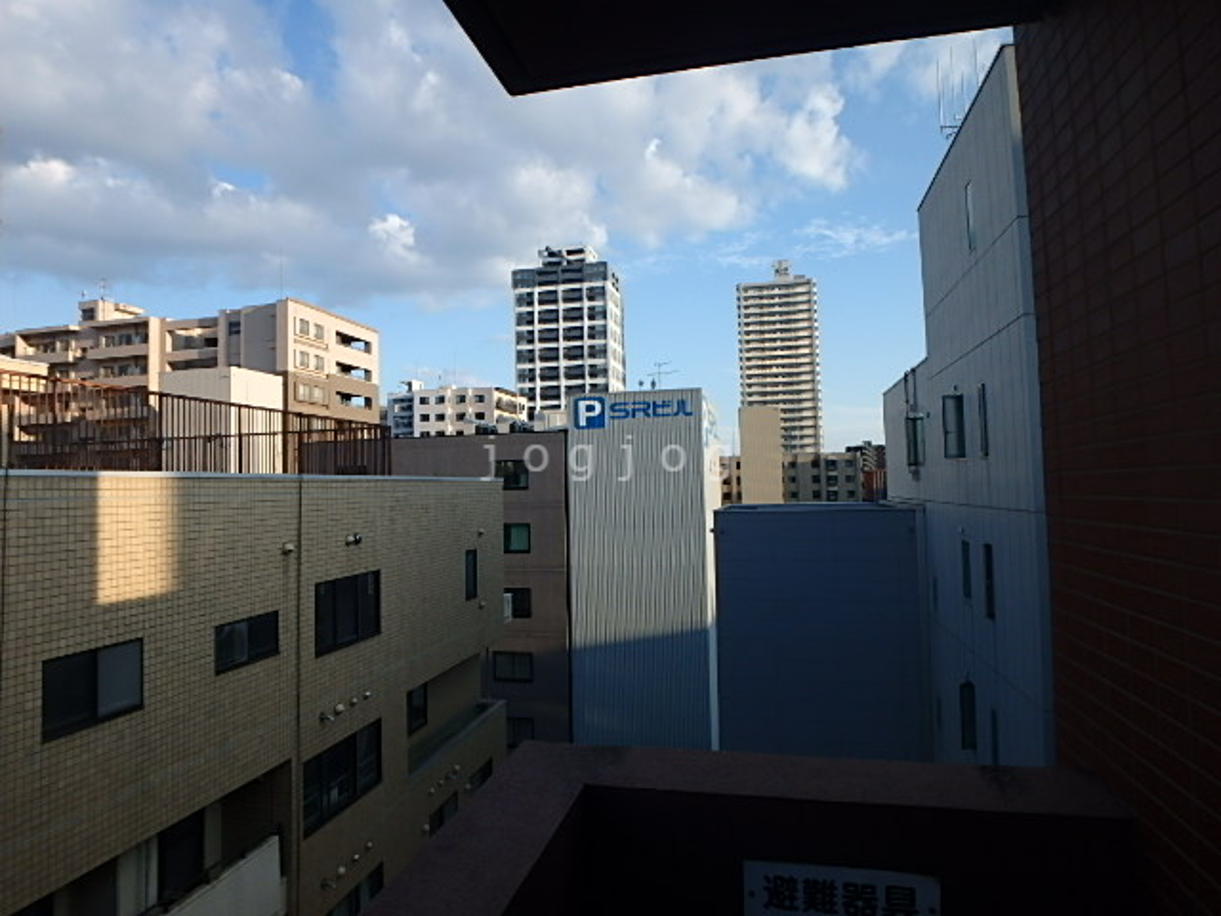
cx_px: 610
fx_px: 741
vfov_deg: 63.4
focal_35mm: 21
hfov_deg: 79.0
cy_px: 458
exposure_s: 1/640
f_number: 3.5
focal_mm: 3.7
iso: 125
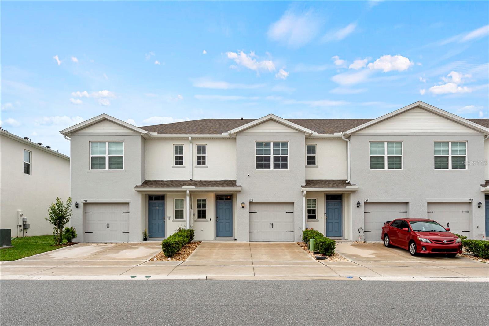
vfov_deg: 47.9
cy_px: 163
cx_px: 244
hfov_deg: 67.4
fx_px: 367
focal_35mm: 27
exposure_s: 1/400
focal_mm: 18
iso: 200
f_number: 8
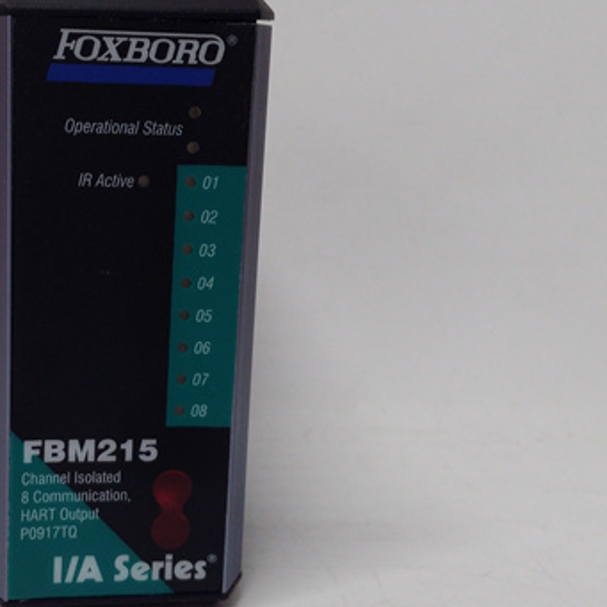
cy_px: 295
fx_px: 833
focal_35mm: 42
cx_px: 125
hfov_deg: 38.6
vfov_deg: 40.0
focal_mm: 3.79
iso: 177
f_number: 2
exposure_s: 1/33
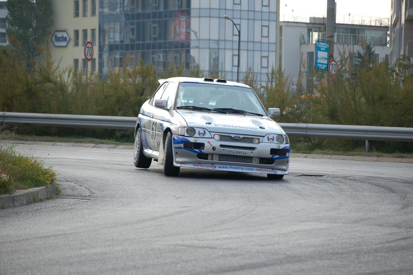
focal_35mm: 165
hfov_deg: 12.5
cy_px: 138
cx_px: 206
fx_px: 1891
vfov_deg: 8.3
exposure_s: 1/1000
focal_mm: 110
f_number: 4.8
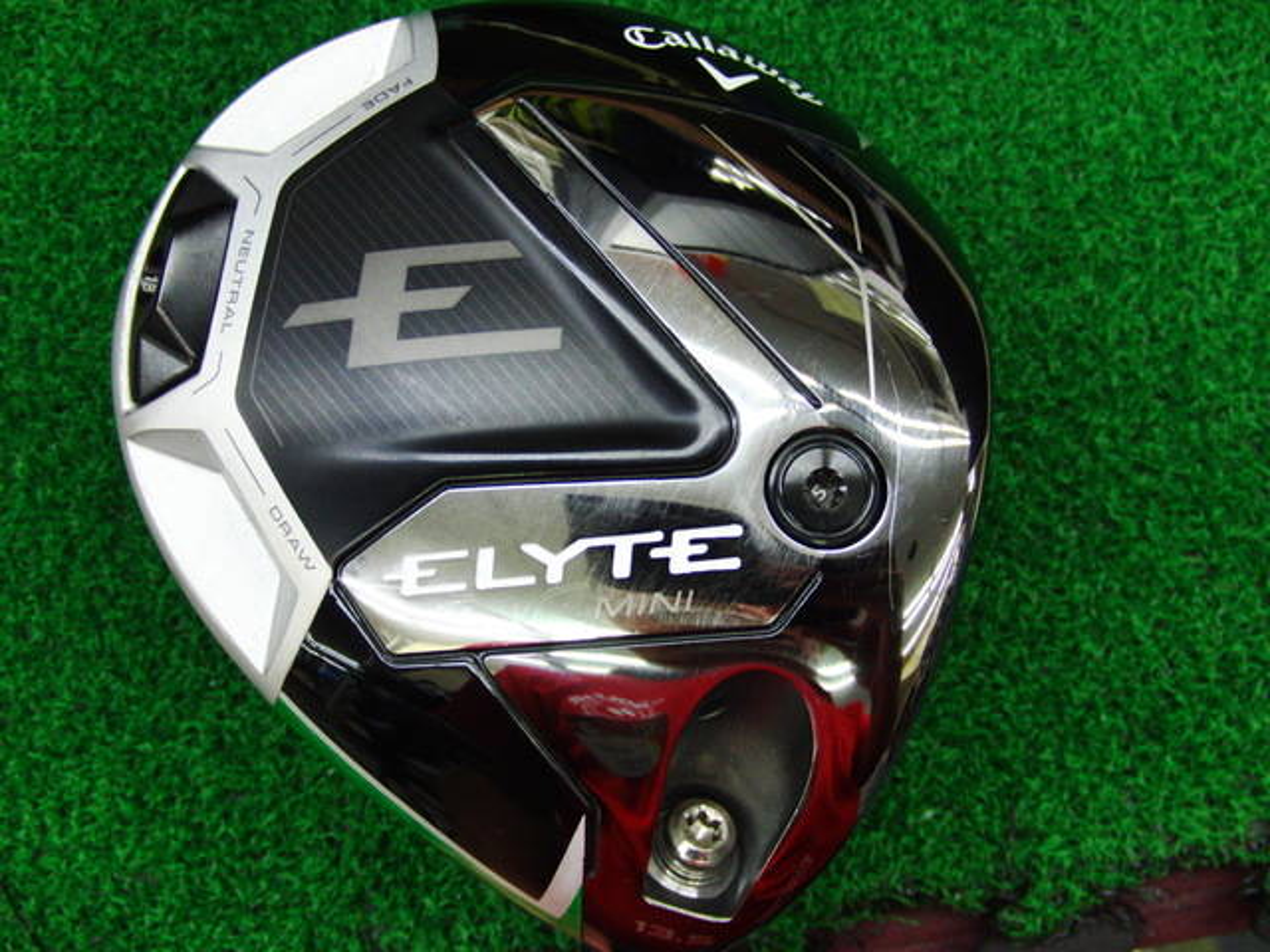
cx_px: 635
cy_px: 476
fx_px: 1357
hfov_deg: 50.1
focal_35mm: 37
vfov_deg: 38.7
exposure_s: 1/60
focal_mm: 6.42
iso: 400
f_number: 3.6
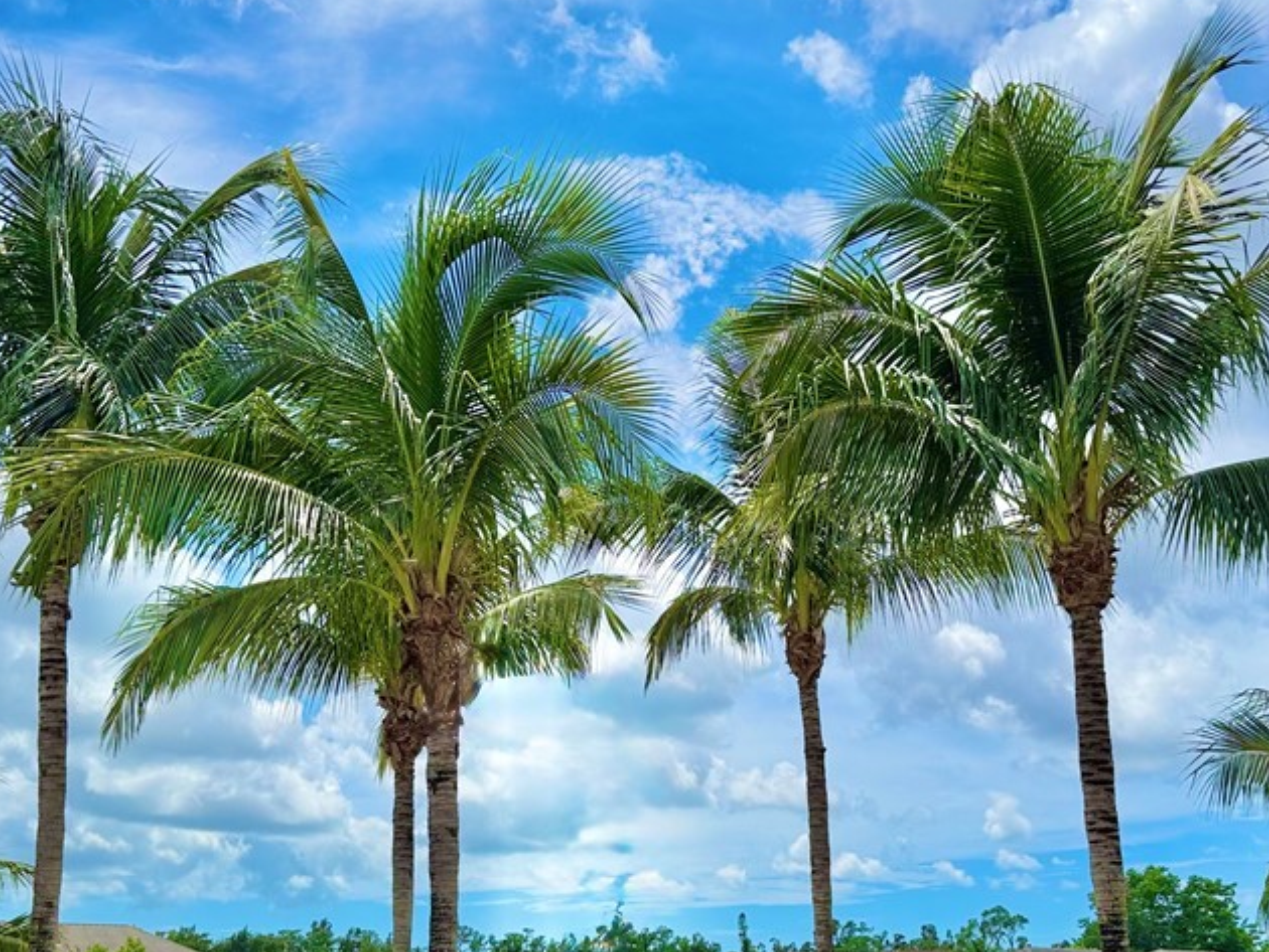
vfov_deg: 36.5
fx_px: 1430
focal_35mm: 39
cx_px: 661
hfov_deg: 47.8
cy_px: 618
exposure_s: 1/10417
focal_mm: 6.76
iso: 80
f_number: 1.78
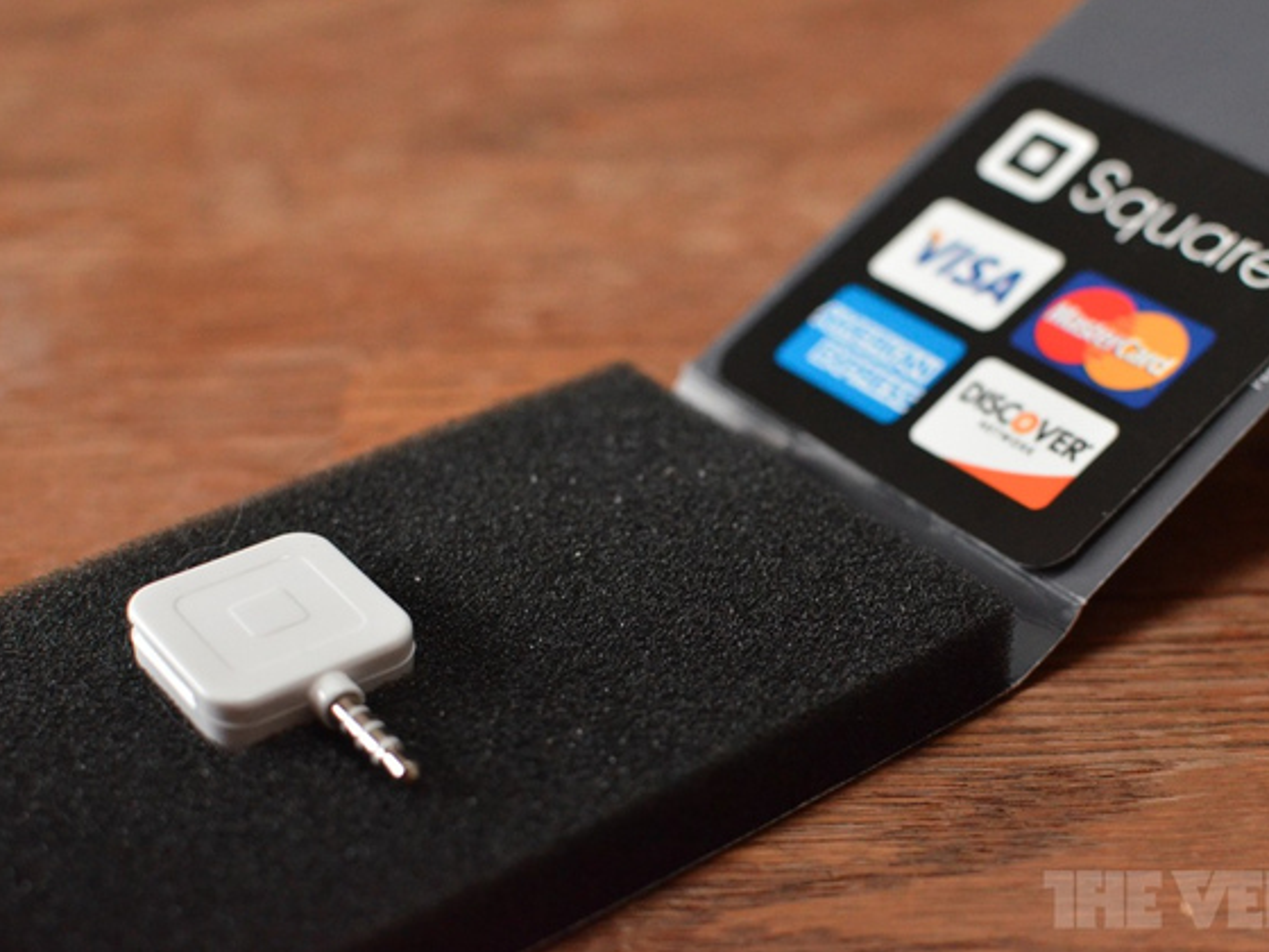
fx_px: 2110
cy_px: 478
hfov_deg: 33.4
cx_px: 702
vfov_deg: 25.4
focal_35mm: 58
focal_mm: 35
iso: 3200
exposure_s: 1/200
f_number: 4
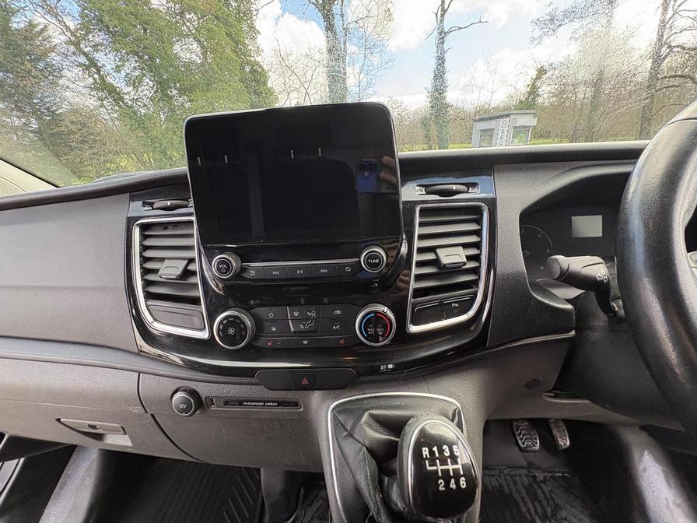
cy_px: 262
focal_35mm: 14
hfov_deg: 102.1
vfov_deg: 85.7
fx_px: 282
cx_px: 348
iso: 200
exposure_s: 1/99
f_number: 2.2
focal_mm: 2.22
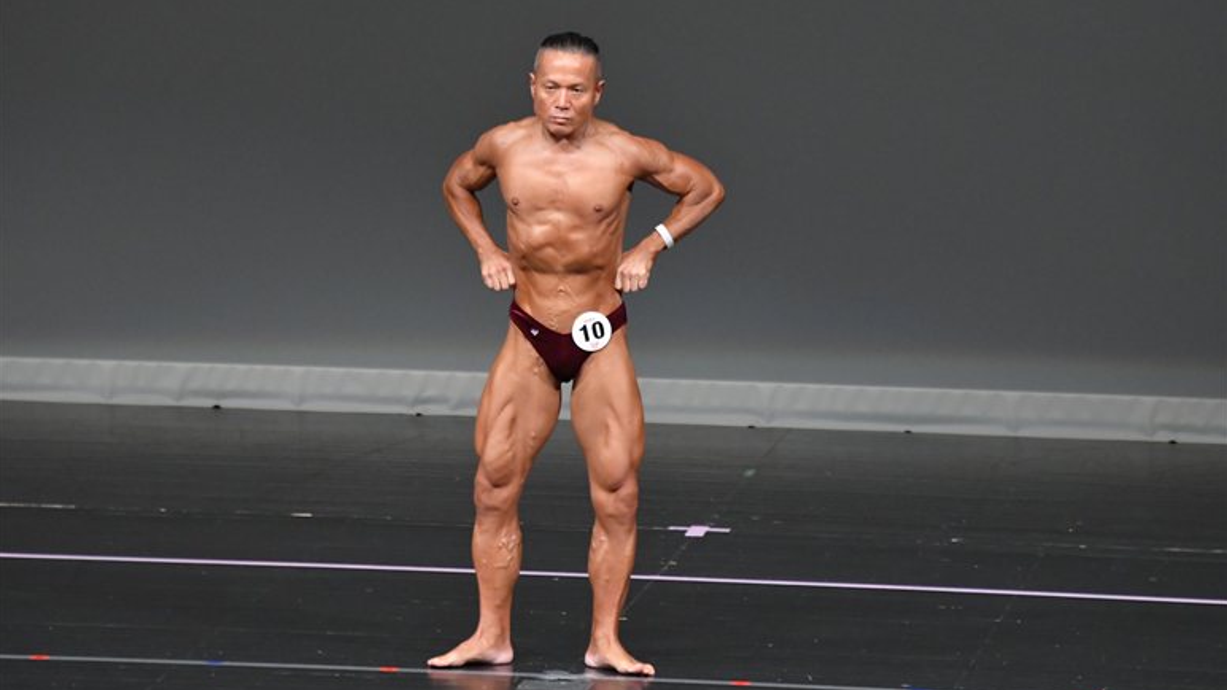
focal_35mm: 331
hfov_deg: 6.5
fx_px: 10768
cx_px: 614
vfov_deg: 3.7
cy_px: 307
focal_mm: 210
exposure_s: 1/400
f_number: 5.6
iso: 4000
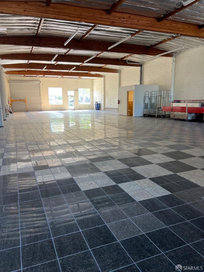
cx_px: 102
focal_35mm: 26
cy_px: 136
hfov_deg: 53.1
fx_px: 204
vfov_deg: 67.3
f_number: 1.5
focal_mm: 5.7
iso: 80
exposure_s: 1/121
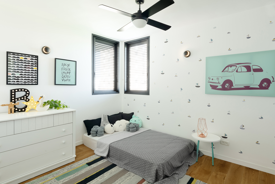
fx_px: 153
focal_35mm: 20
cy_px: 92
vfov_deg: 61.9
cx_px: 138
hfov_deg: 84.0
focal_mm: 20
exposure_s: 3
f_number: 11
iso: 100
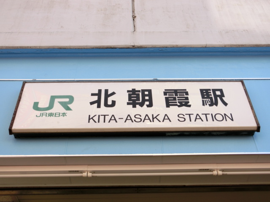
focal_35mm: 45
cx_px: 135
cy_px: 101
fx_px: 351
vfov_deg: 32.2
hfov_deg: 42.1
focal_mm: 8
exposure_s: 1/200
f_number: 4.4
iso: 80
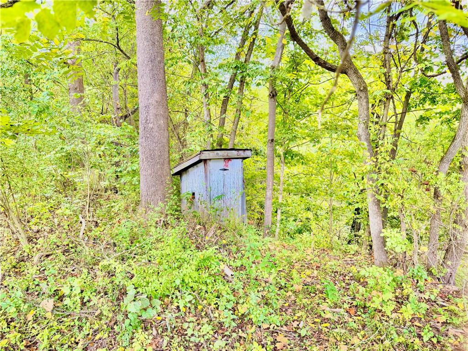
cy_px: 176
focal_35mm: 24
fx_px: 324
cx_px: 234
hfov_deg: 71.6
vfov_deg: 56.8
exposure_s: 1/134
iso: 100
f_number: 1.78
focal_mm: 6.76
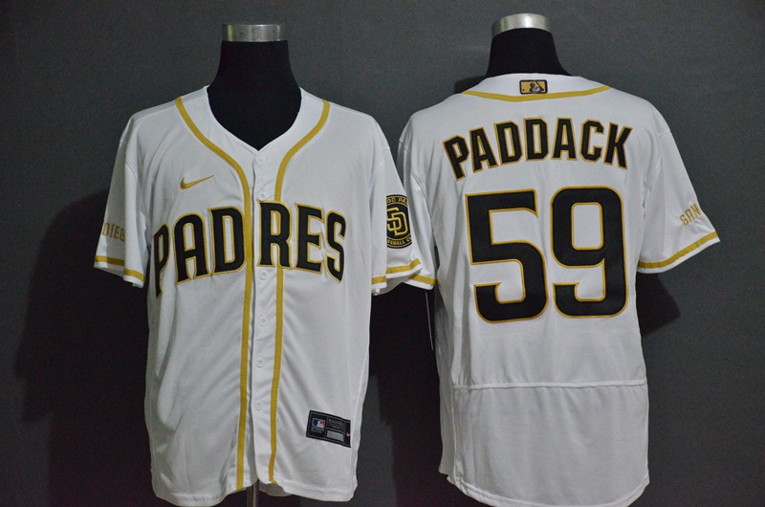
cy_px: 254
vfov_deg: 15.1
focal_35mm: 90
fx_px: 1909
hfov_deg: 22.7
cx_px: 382
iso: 4000
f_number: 5
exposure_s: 1/80
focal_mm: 60
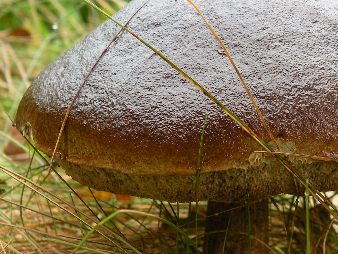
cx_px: 246
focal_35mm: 114
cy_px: 150
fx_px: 1113
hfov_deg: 17.2
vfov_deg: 13.0
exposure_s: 1/73.6
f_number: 3.5
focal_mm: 9.8
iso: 64
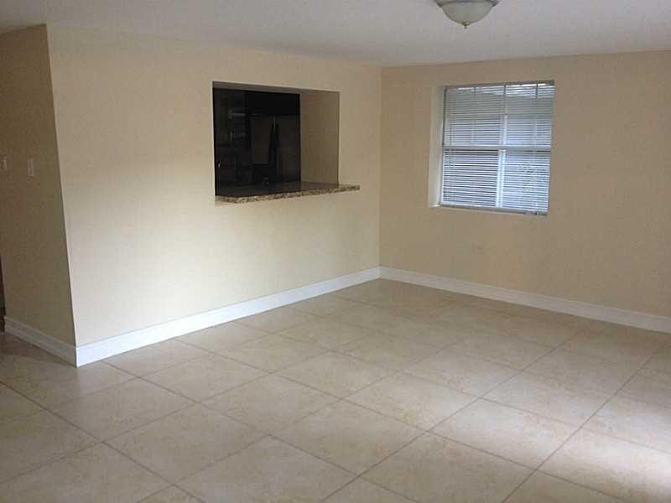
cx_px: 336
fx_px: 678
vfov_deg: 40.7
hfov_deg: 52.6
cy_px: 252
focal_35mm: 35
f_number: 2.4
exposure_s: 1/20
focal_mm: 4.28
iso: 80
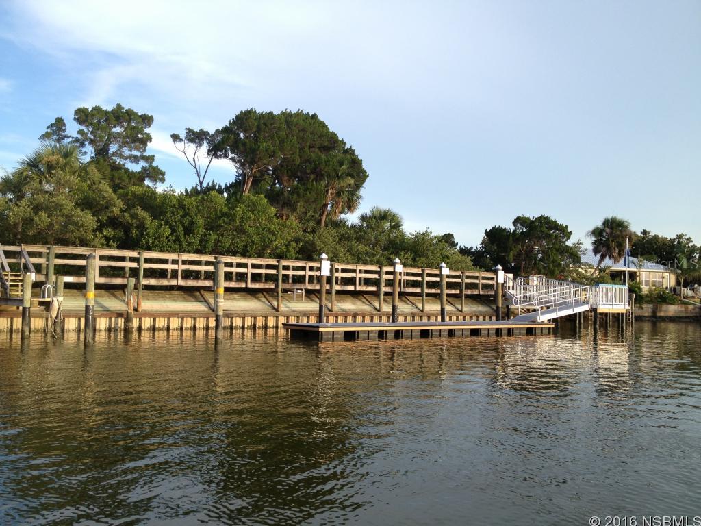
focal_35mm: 35
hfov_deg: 52.6
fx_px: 709
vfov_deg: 40.7
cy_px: 263
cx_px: 350
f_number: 2.4
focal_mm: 4.28
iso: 50
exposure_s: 1/298
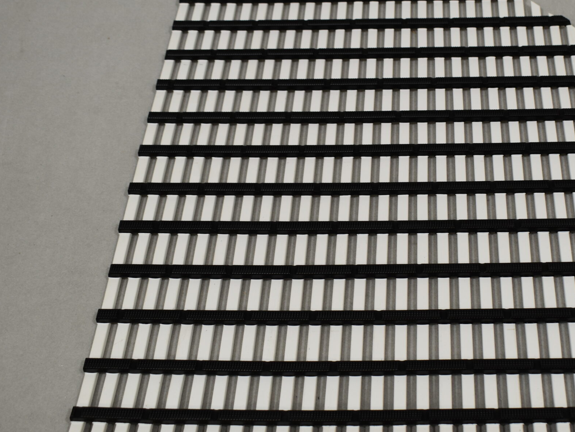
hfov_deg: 33.8
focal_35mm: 56
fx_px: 930
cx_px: 414
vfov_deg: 26.1
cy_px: 202
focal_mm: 24
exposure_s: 1/125
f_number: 5.6
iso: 360
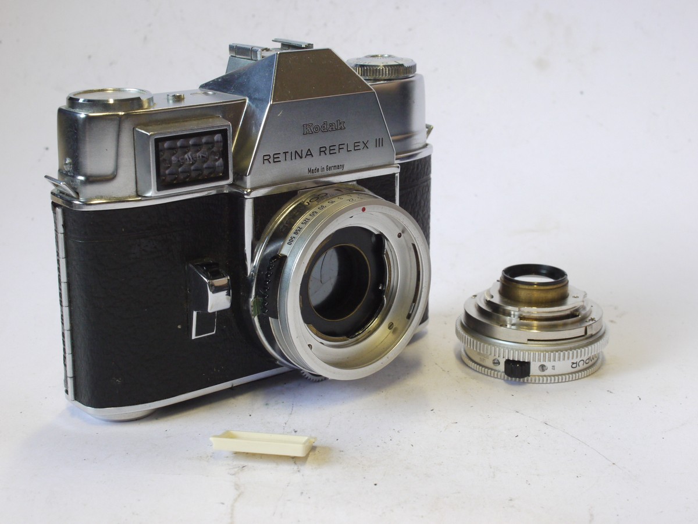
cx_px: 349
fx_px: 1210
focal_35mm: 60
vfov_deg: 24.4
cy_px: 262
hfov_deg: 32.2
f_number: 9
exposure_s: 1/50
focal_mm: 30
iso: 800
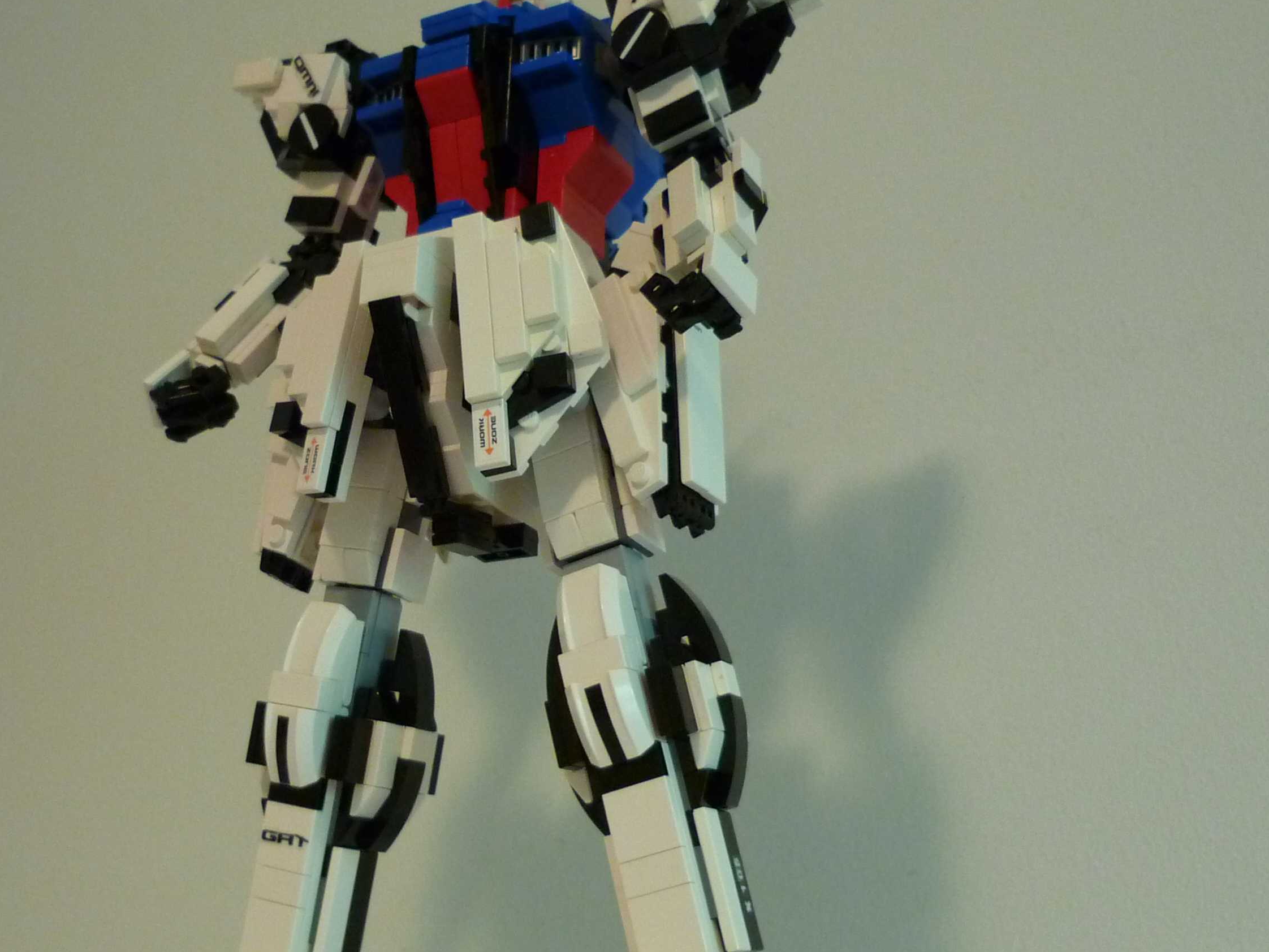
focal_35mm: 48
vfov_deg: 30.3
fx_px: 1760
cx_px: 433
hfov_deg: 39.2
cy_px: 497
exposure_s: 1/13
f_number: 2.8
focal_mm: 5.5
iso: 400
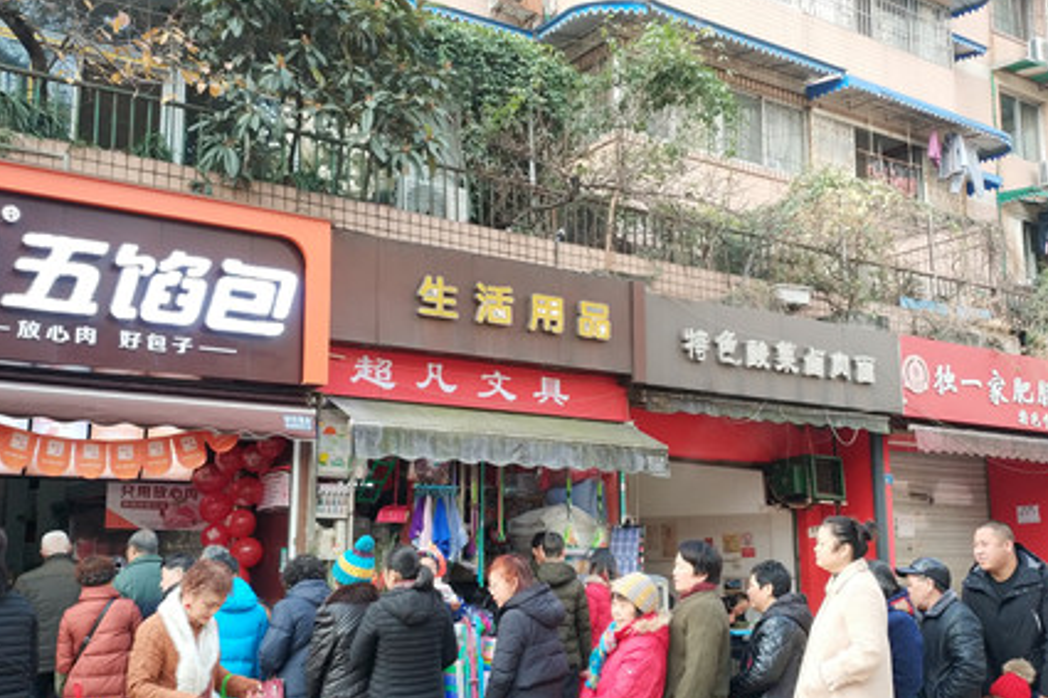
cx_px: 523
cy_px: 382
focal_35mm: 47
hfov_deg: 41.9
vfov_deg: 28.6
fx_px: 1368
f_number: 2
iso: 178
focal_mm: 4.5
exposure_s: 1/100
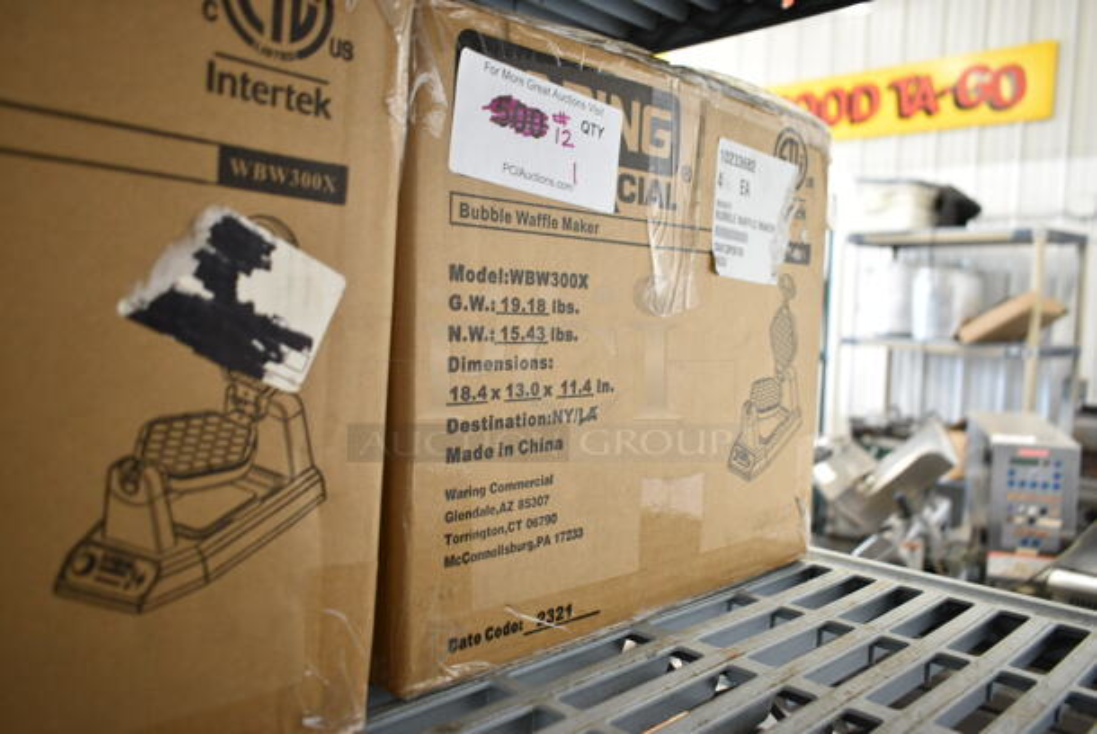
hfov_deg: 67.3
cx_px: 548
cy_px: 367
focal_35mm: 27
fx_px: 824
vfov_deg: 48.0
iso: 640
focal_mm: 18
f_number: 3.5
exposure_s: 1/30
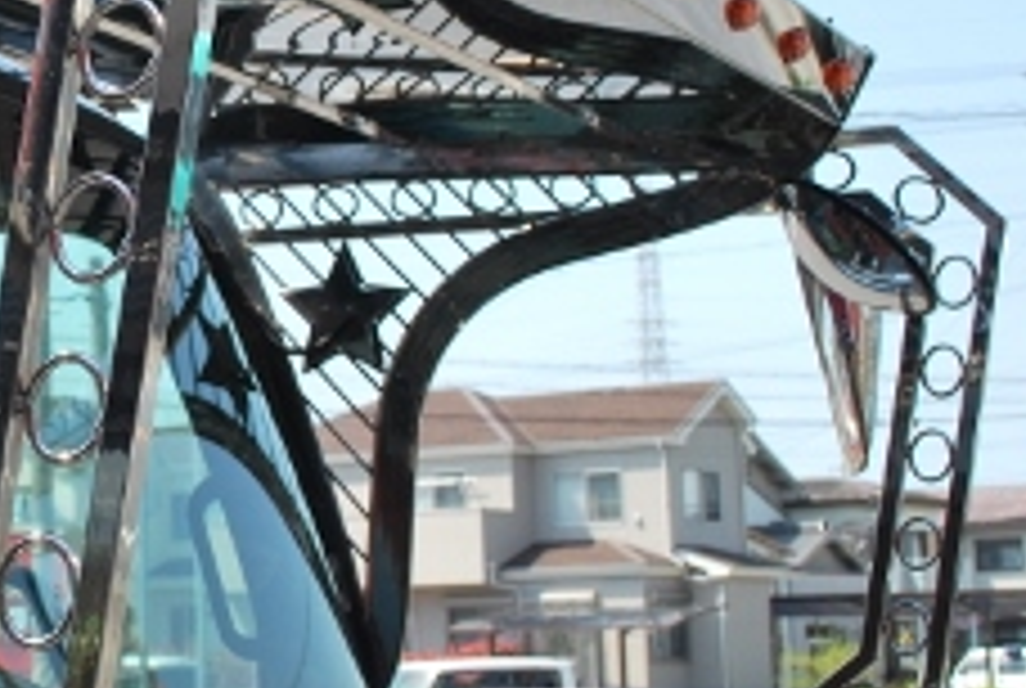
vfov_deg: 13.6
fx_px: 2884
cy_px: 184
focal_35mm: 101
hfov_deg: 19.3
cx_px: -122
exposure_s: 1/160
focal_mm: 24
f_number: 6.3
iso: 100
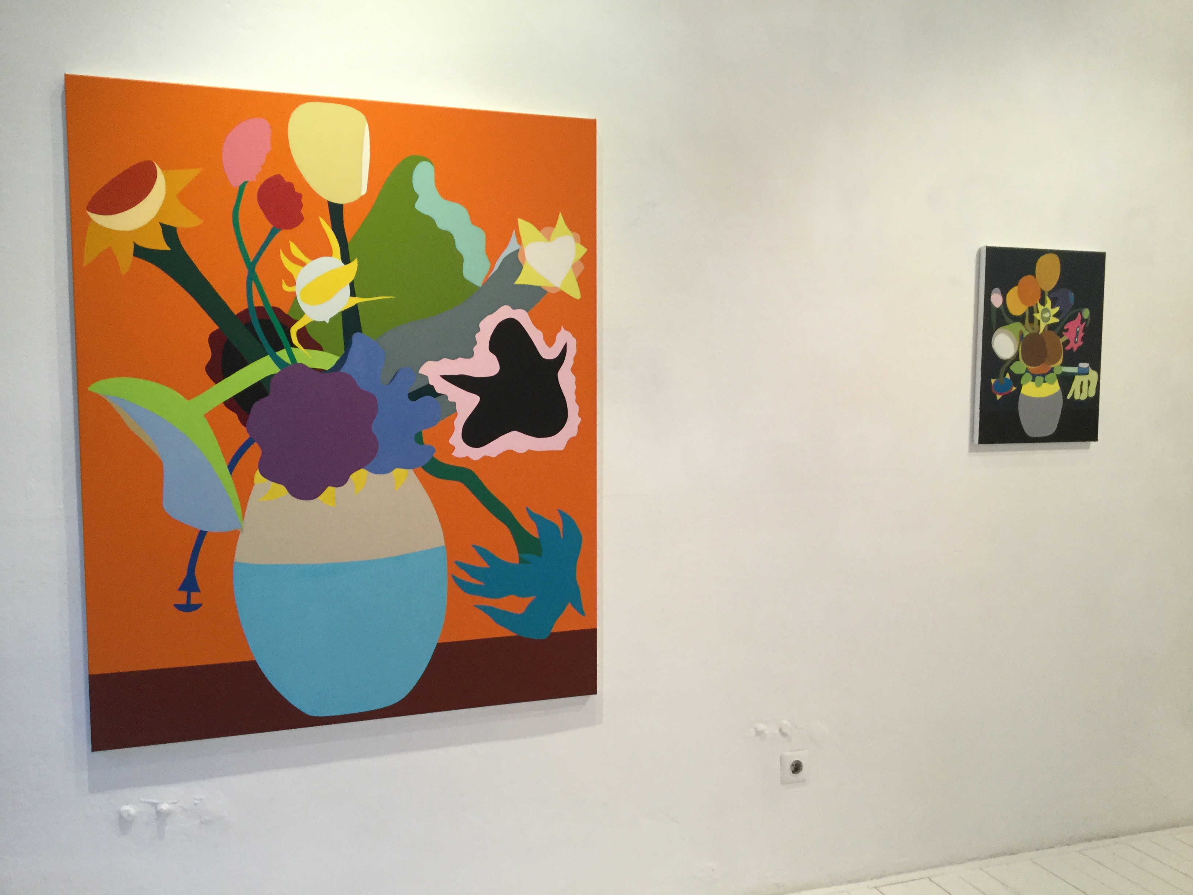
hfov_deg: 58.4
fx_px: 1068
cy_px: 448
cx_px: 596
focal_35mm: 31
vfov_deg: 45.4
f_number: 2.4
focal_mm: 3.3
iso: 125
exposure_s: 1/33
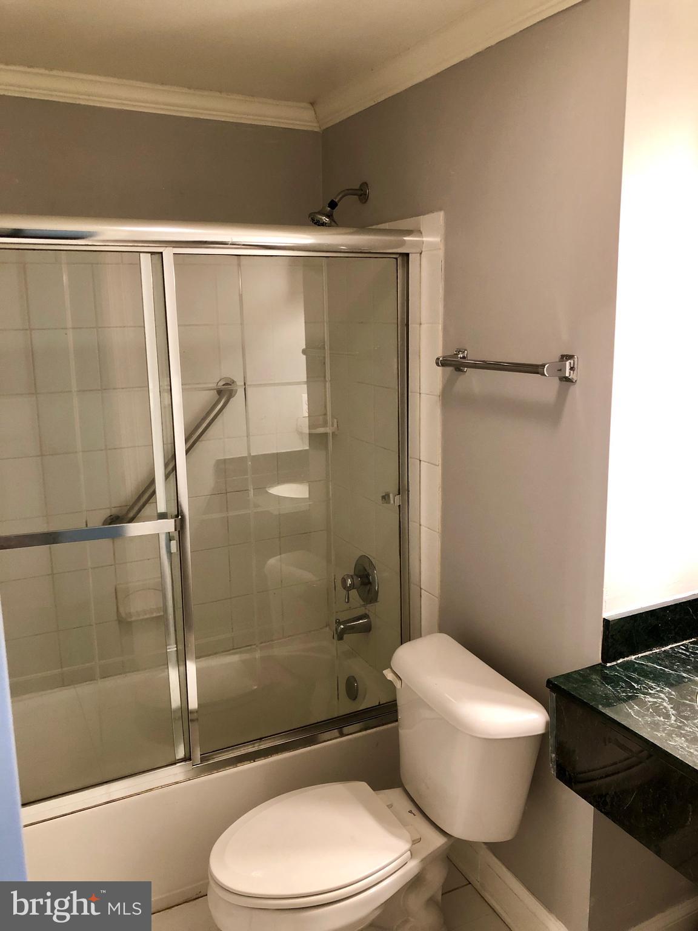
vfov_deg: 63.4
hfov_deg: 49.7
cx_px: 349
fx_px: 753
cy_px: 466
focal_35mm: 28
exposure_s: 1/15
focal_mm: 3.99
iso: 50
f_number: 1.8
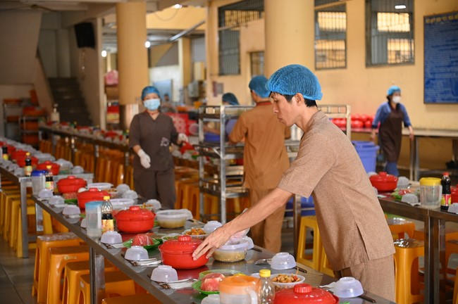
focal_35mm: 62
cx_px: 229
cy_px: 152
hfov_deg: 32.4
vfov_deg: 21.9
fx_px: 788
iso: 3200
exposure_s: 1/200
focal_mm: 62
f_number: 4
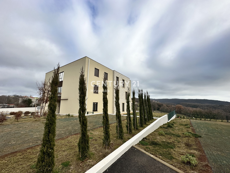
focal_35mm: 14
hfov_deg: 102.1
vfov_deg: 85.7
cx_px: 115
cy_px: 86
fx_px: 93
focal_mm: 2.22
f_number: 2.2
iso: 50
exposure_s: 1/1770
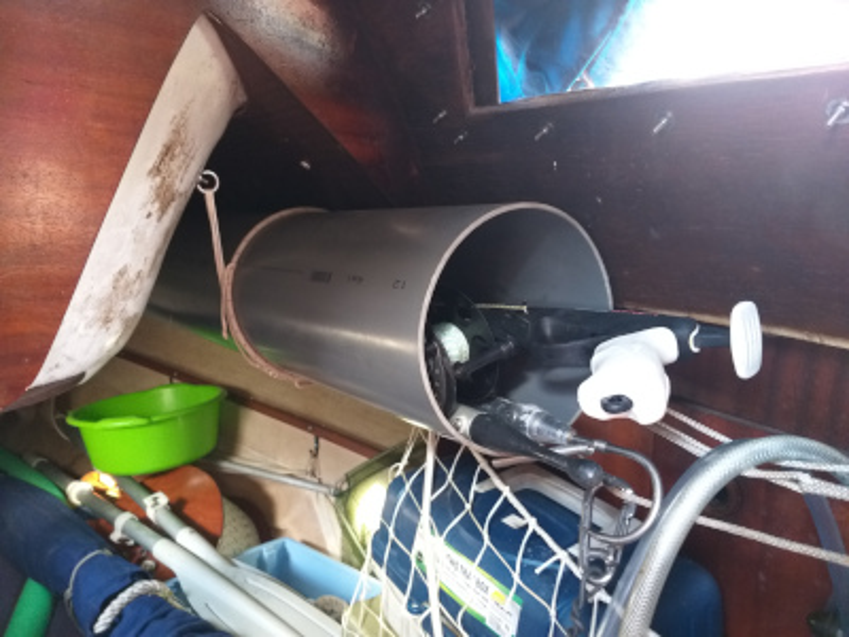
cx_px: 424
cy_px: 318
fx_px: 638
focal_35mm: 26
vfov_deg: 53.1
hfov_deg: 67.3
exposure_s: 1/33
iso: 160
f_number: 1.7
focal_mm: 3.93
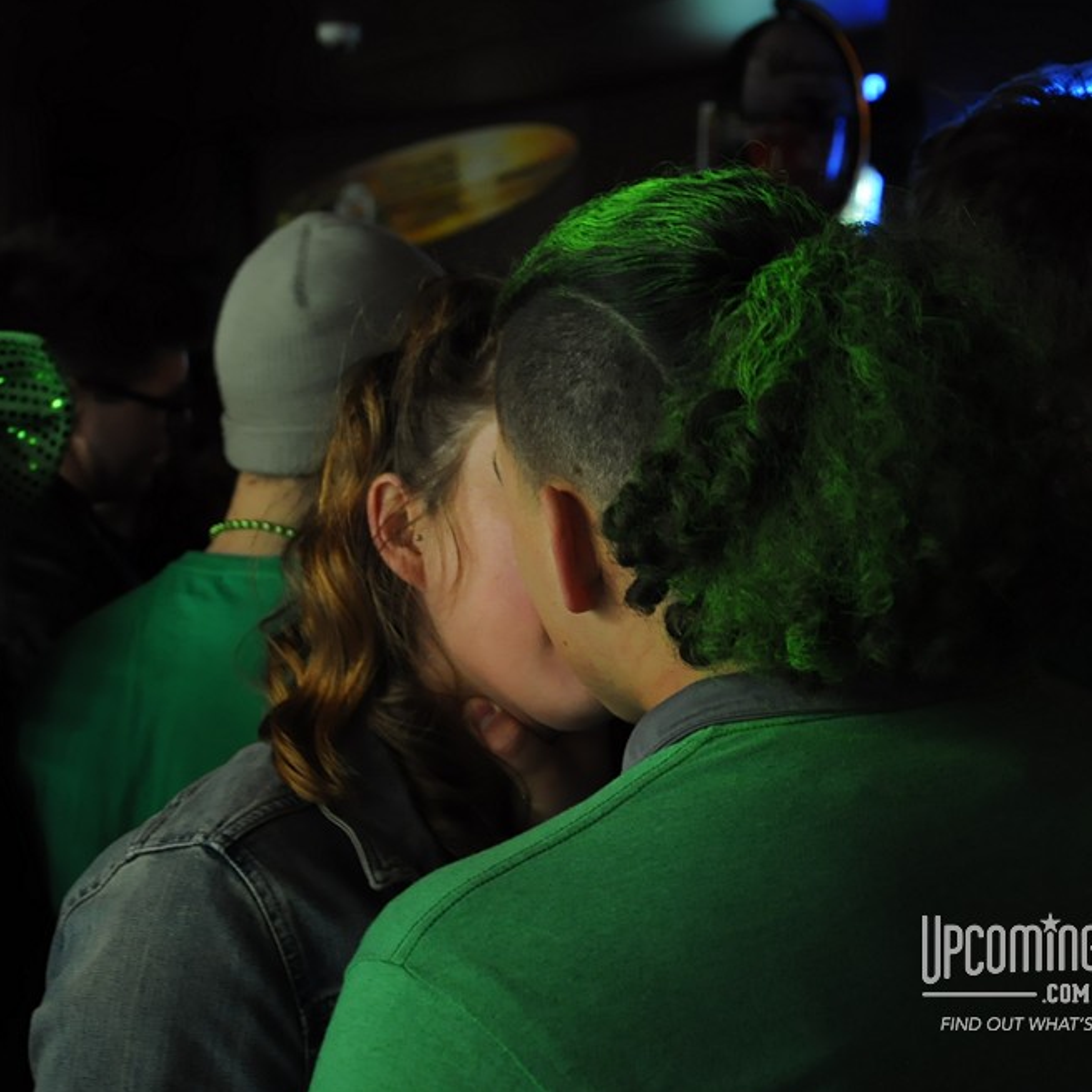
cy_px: 546
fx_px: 2356
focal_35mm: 66
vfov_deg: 26.1
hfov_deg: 26.1
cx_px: 449
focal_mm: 34
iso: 800
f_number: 4.2
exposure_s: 1/40
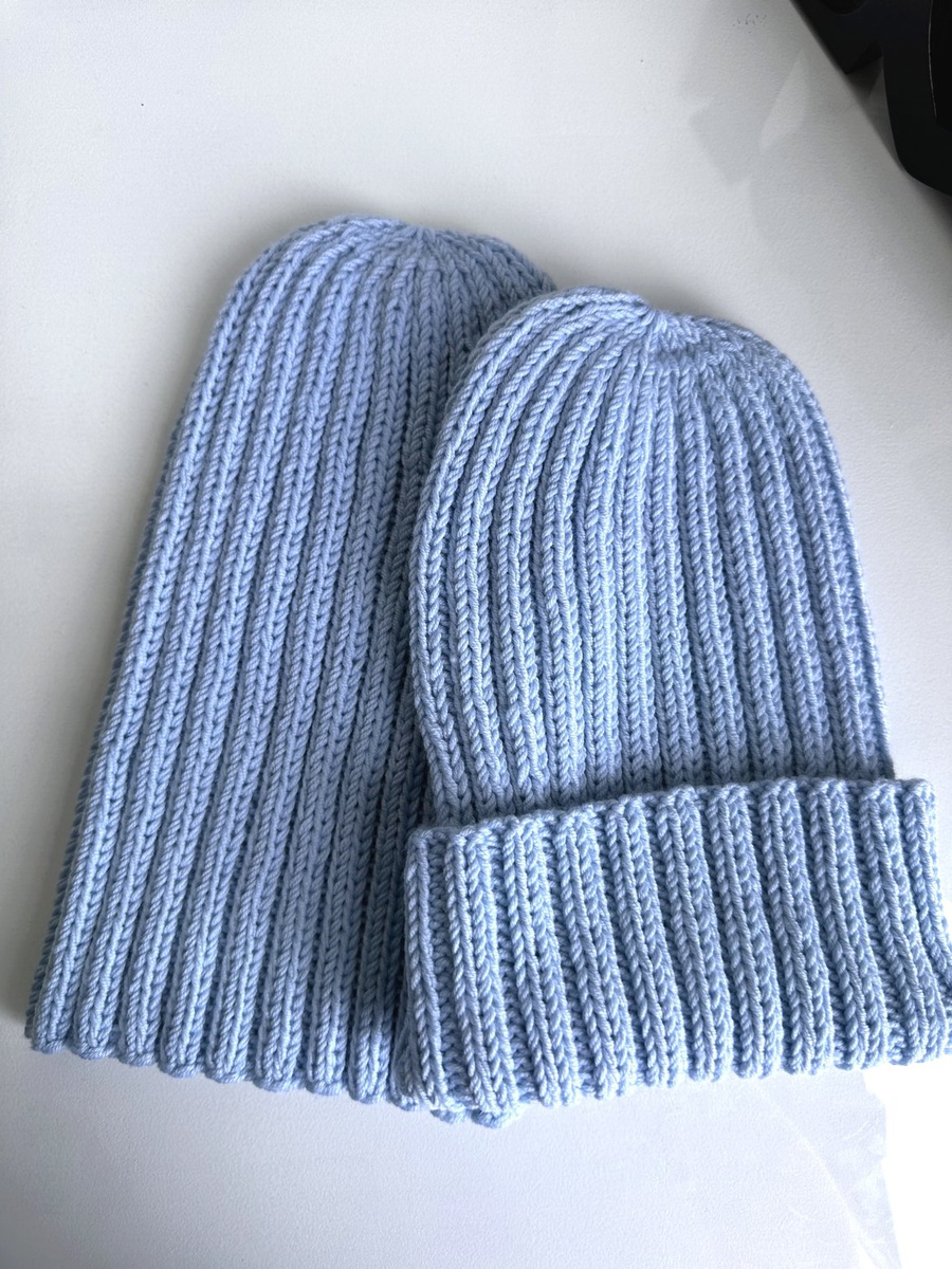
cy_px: 634
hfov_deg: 56.8
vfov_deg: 71.6
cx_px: 476
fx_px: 880
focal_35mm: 24
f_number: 1.78
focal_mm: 6.86
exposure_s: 1/121
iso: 64
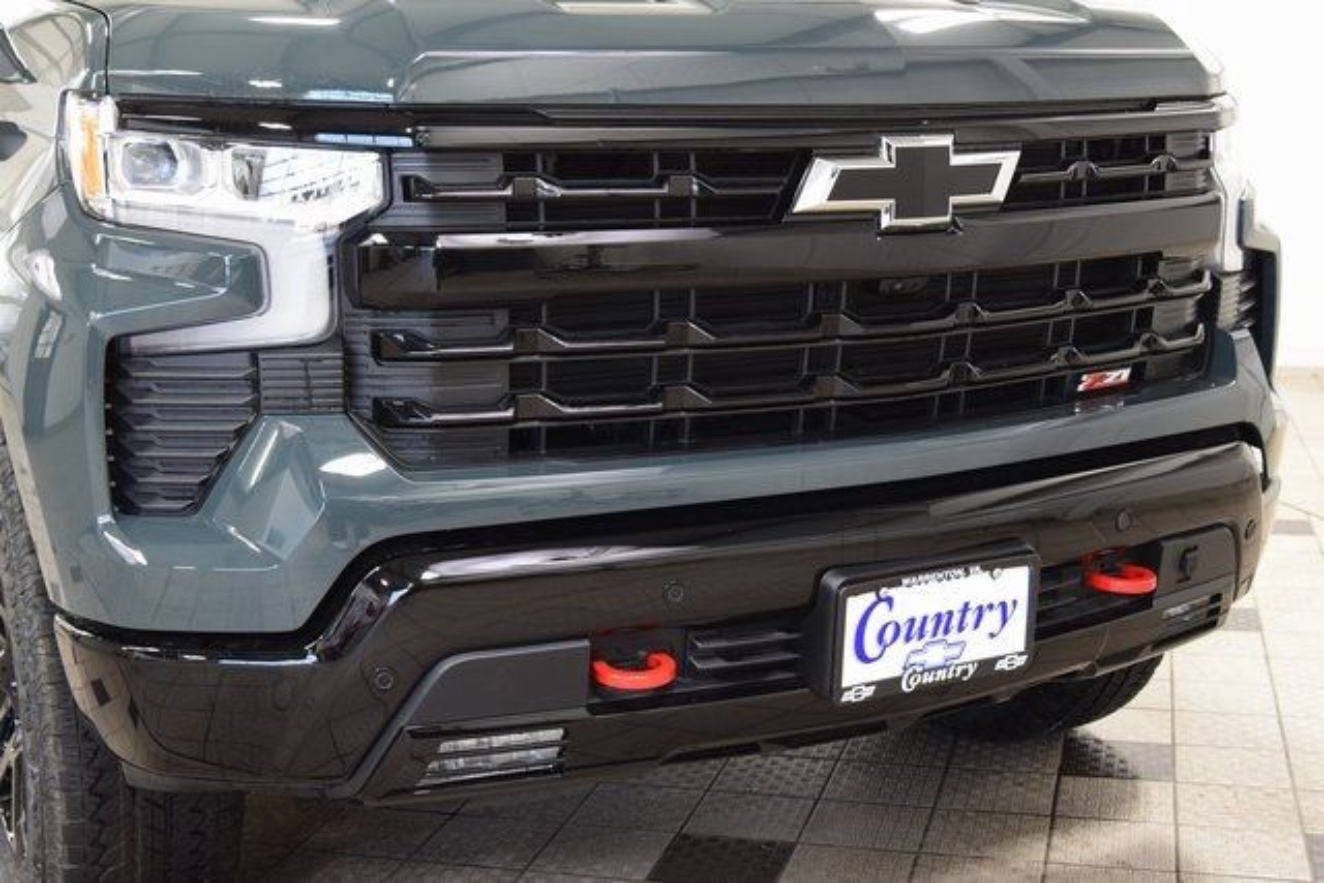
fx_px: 1766
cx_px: 662
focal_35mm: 48
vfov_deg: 28.1
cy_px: 442
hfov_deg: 41.1
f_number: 6.3
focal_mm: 32
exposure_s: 1/15
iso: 1250
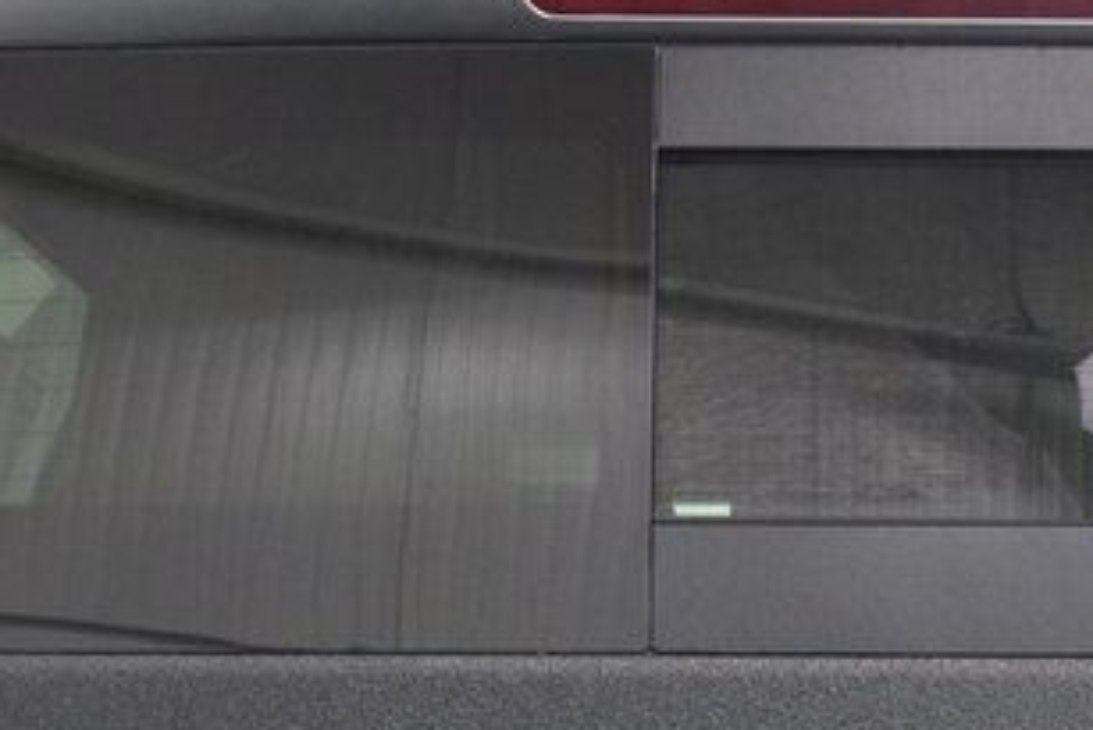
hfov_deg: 16.8
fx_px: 3645
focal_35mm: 120
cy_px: 1077
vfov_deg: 11.0
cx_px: 965
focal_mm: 24
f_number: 6.3
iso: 1600
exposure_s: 1/15
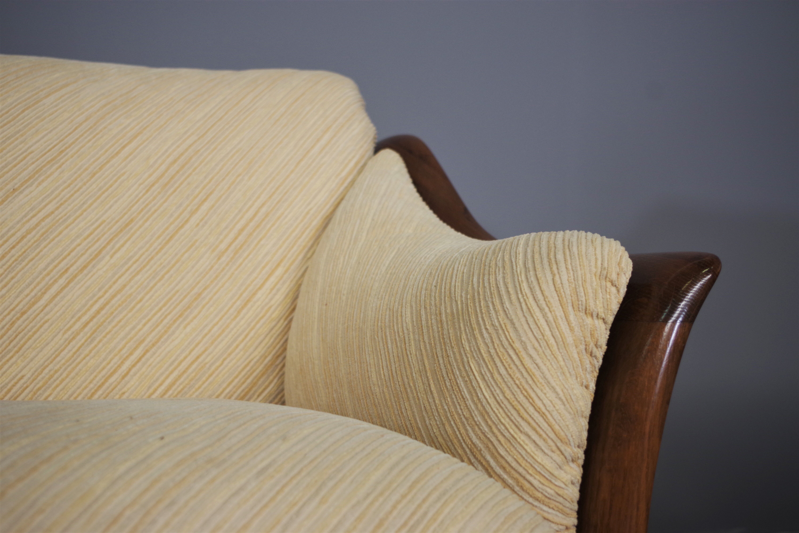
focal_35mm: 46
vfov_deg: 29.2
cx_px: 400
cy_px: 266
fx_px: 1021
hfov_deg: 42.7
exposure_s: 1/60
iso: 400
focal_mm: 30.63
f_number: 4
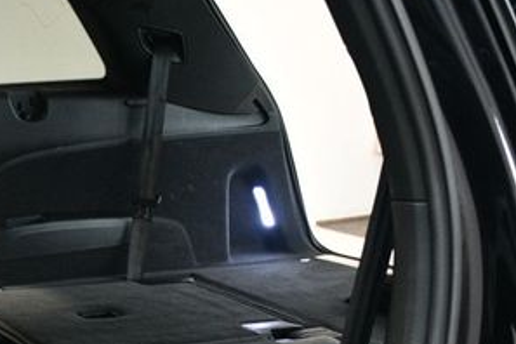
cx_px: 71
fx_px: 1018
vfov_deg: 18.6
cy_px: 351
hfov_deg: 27.6
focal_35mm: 71
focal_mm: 22
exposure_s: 1/60
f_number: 3.5
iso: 3200
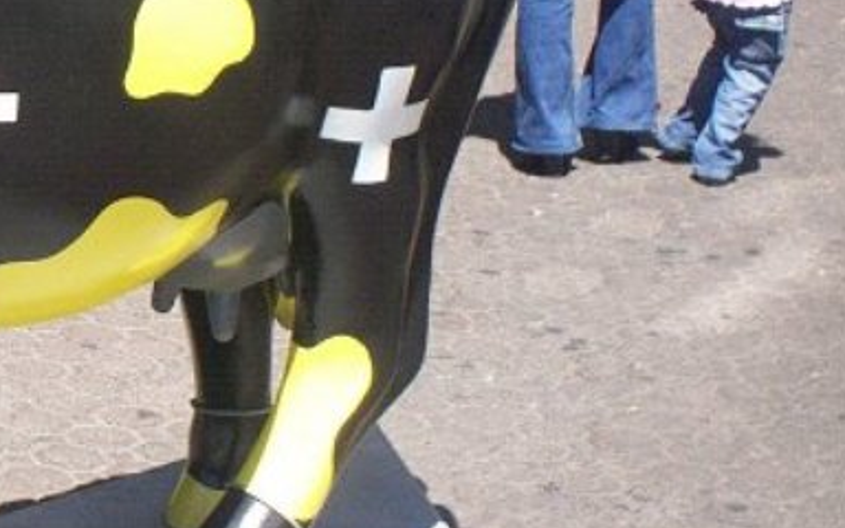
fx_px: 2740
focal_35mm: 119
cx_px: -252
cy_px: 95
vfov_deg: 11.0
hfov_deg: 16.6
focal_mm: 6
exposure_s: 1/340
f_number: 4.5
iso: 100
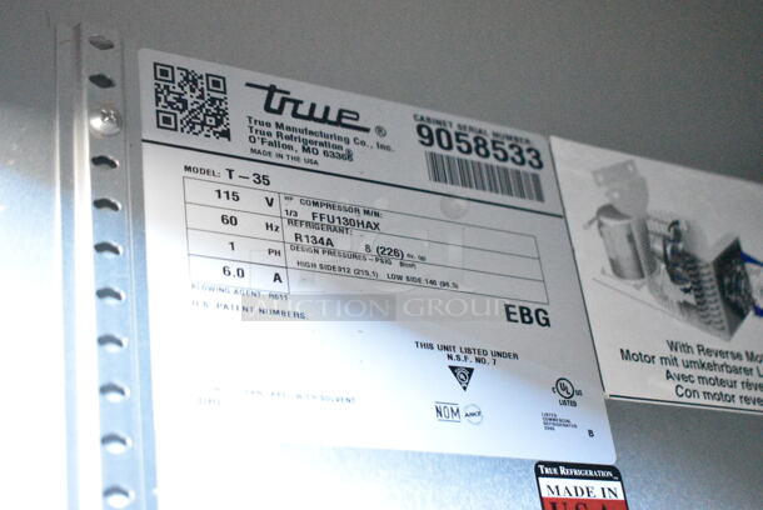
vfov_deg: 22.7
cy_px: 255
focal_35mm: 60
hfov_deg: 33.4
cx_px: 382
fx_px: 1273
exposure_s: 1/60
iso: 20000
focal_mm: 40
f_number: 5
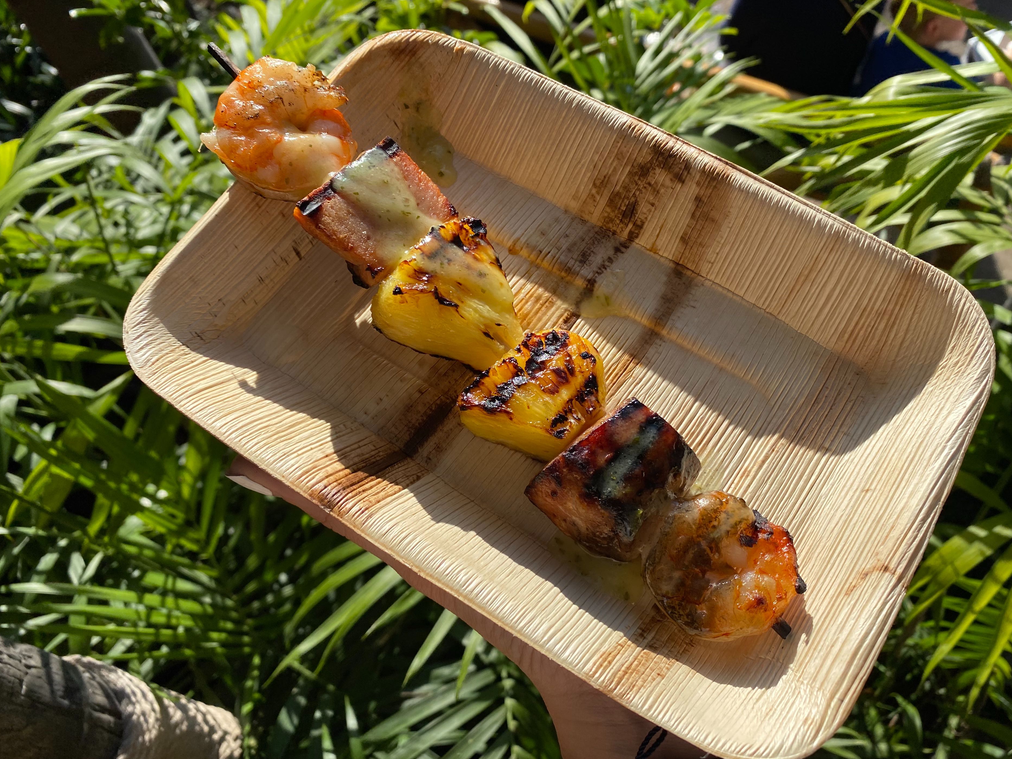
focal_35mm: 28
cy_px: 370
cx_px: 537
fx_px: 819
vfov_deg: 49.7
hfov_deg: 63.4
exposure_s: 1/2188
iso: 32
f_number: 1.8
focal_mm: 4.25
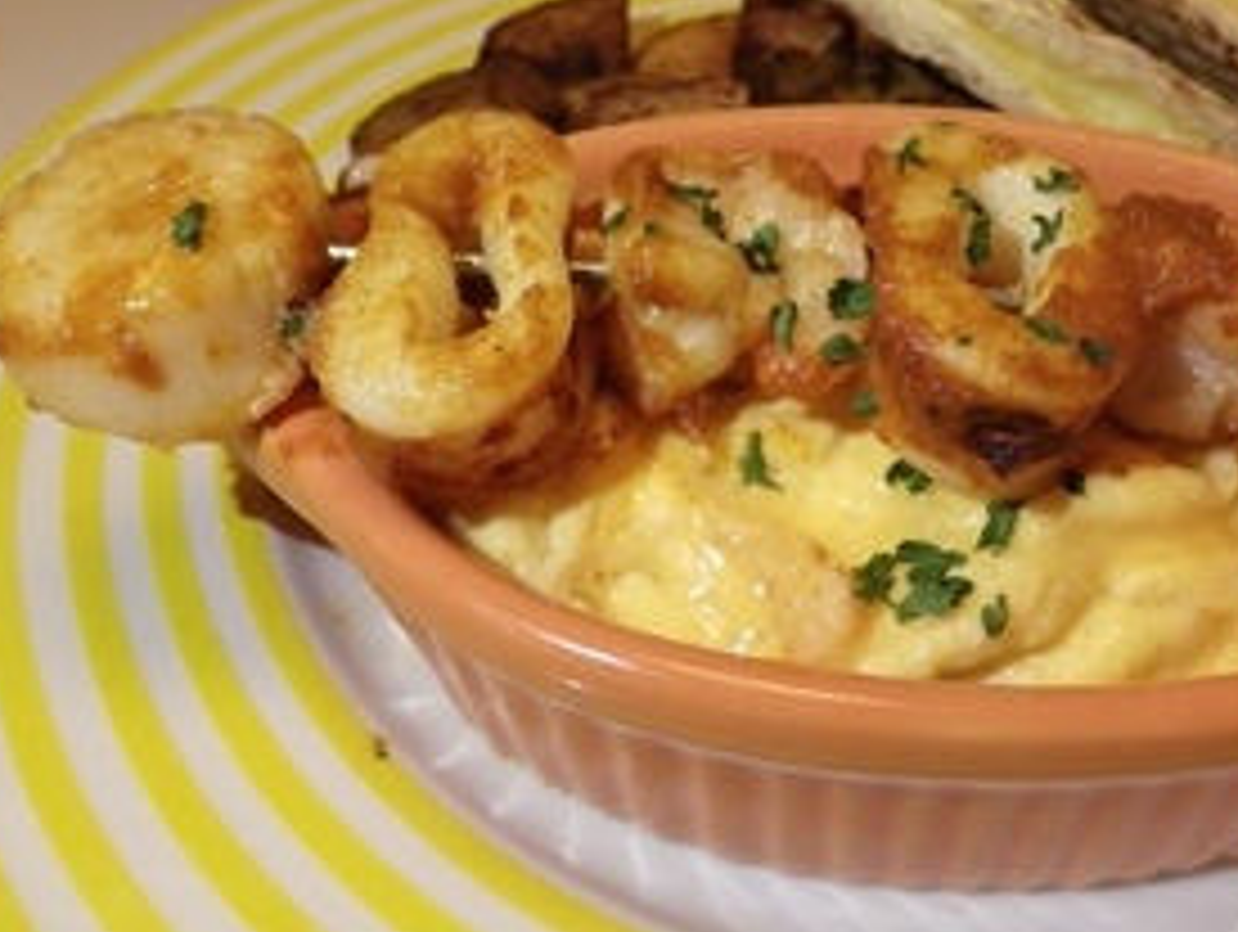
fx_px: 1289
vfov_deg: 39.1
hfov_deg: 50.3
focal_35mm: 36
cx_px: 837
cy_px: 288
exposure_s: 1/15
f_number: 3.1
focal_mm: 4
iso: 200
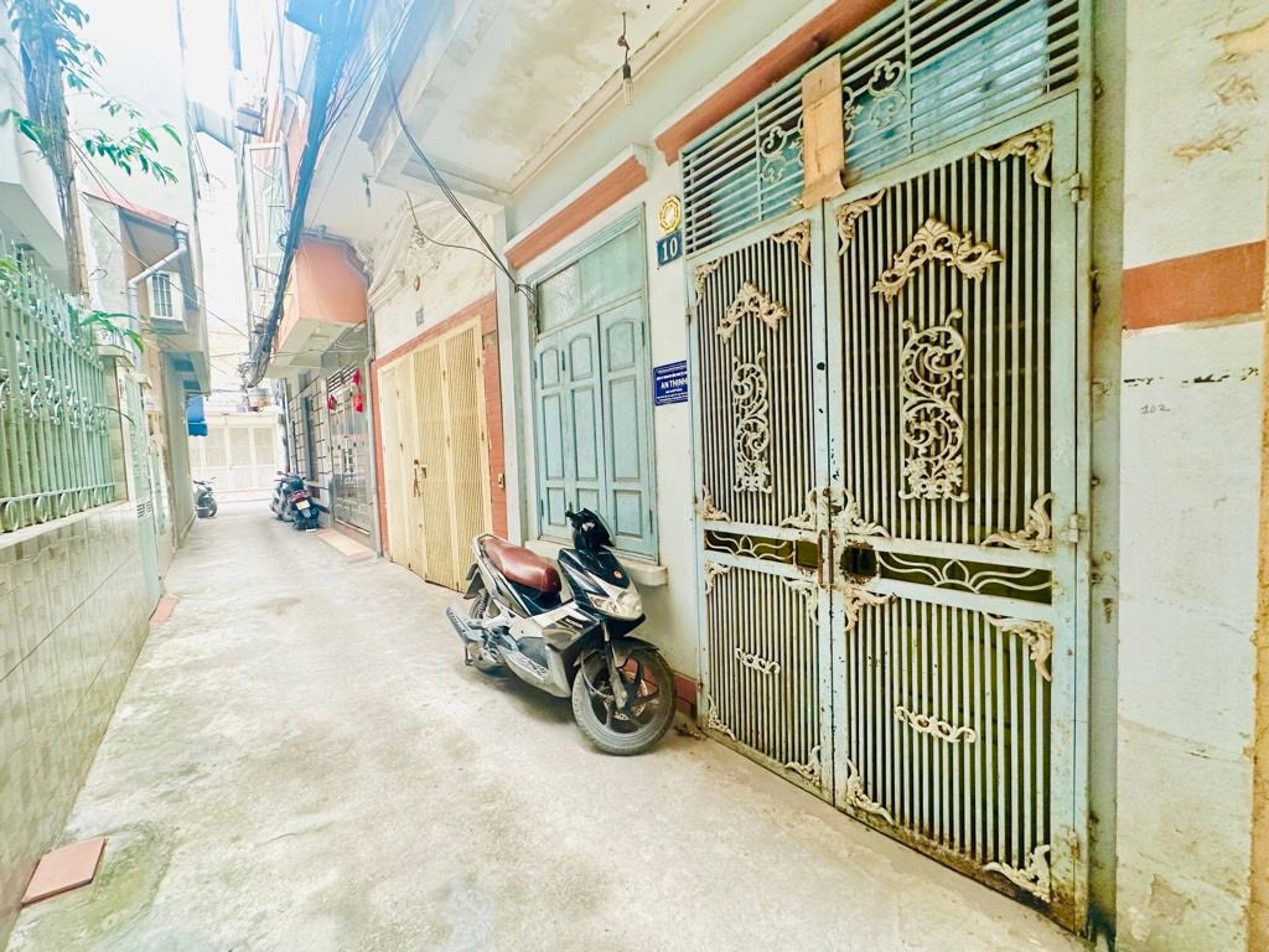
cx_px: 634
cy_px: 476
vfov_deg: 85.7
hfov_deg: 102.1
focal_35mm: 14
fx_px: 513
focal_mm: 2.22
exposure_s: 1/63
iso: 320
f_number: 2.2
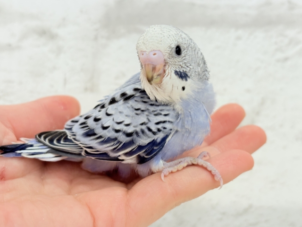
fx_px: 454
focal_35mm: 52
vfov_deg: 28.0
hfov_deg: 36.8
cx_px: 151
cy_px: 114
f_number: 1.6
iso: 100
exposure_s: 1/100
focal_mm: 5.96
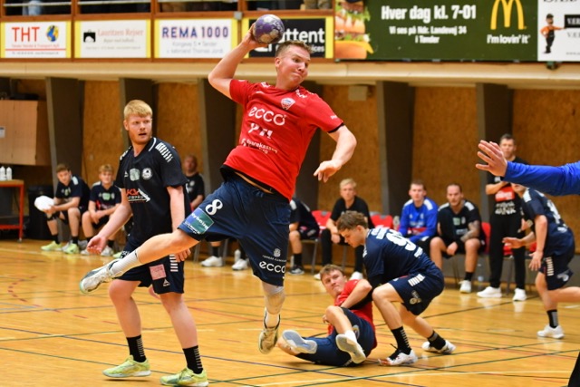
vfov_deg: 13.0
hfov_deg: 19.5
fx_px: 1692
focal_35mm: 105
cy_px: 194
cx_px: 290
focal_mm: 70
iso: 3200
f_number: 2.8
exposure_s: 1/500
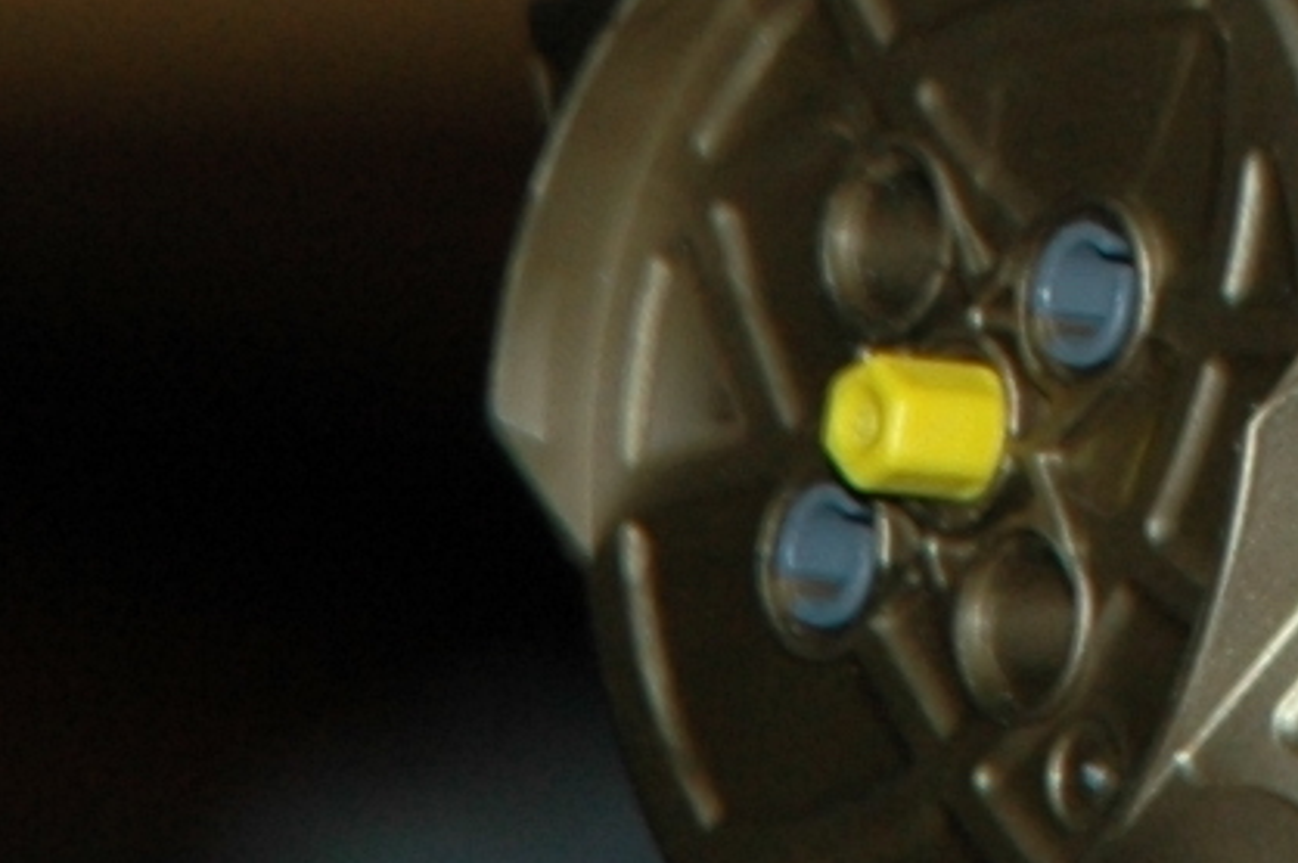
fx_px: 27200
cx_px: 2872
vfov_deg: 1.8
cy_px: -2139
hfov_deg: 2.7
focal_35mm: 755
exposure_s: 1/60
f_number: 4.5
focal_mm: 70
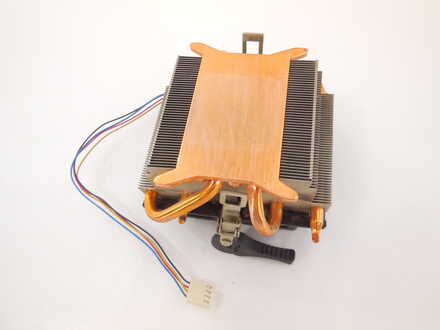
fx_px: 318
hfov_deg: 69.4
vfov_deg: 54.9
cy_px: 165
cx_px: 220
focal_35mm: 25
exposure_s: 1/40
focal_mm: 4.5
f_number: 3.1
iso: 125
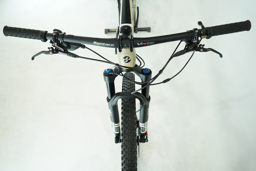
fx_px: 199
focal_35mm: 28
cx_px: 128
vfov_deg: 46.4
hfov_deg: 65.5
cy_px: 86
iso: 1600
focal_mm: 28
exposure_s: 1/200
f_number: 5.6
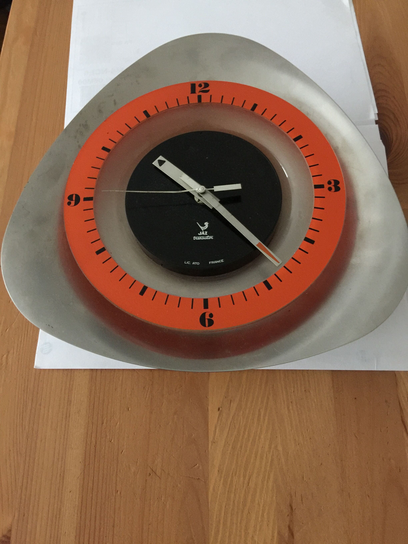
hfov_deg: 48.2
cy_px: 272
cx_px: 204
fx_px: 456
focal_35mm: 29
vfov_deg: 61.7
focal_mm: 4.15
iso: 160
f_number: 2.2
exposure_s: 1/8
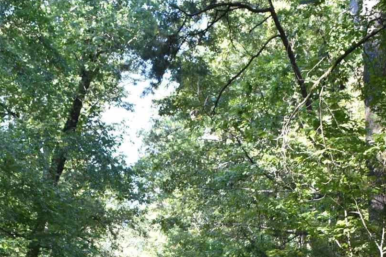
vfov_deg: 12.4
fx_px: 1105
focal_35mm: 103
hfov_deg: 19.8
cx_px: 152
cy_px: 427
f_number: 3.5
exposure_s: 1/250
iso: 450
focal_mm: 18
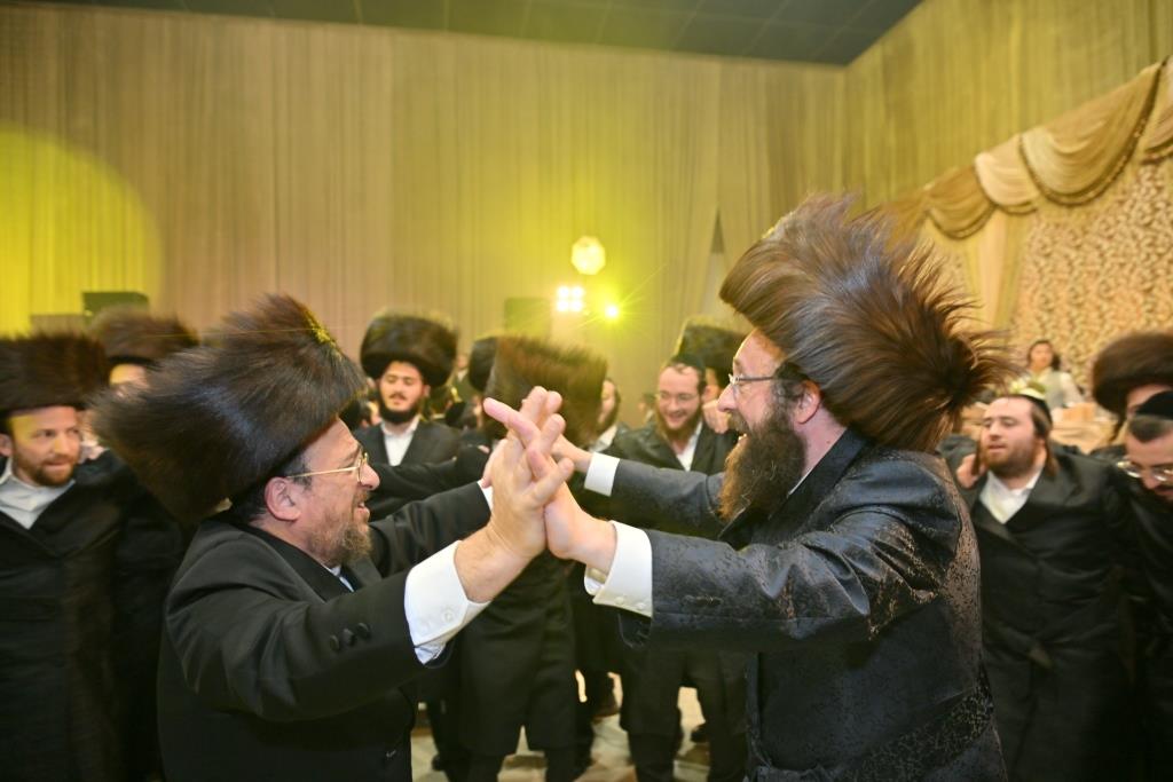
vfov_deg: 53.1
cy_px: 391
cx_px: 586
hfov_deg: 73.7
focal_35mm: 24
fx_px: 782
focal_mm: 24
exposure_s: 1/200
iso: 400
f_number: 4
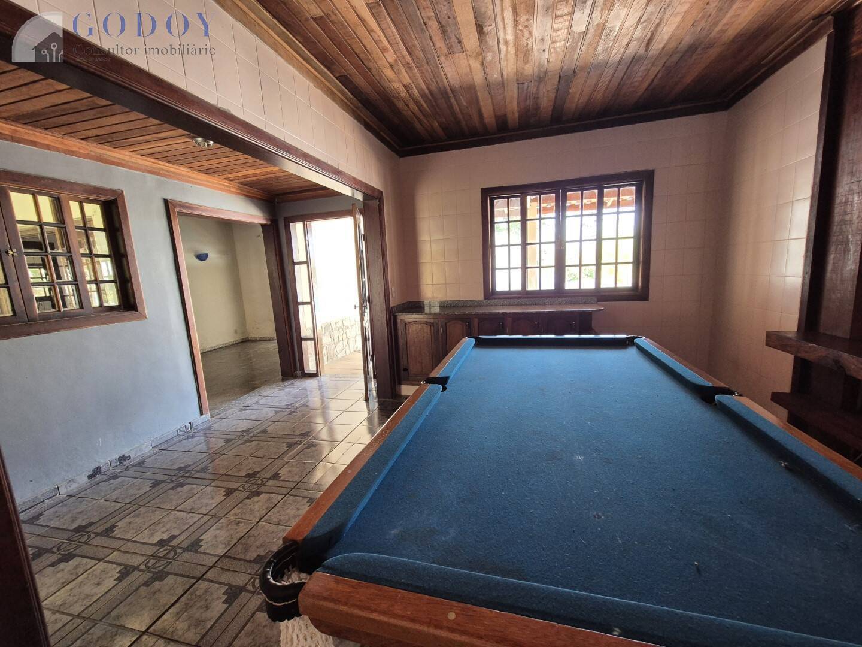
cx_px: 431
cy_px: 324
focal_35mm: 13
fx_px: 324
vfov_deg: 89.9
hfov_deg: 106.2
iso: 250
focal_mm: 2.2
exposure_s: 1/60
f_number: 2.2
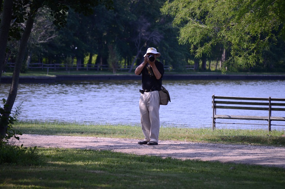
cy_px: 94
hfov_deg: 10.2
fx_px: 1601
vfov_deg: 6.8
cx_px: 142
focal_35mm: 202
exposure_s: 1/250
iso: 100
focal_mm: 135
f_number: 11
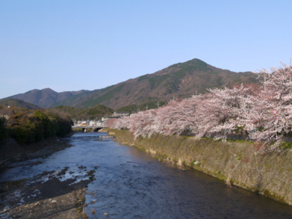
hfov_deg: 42.9
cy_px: 83
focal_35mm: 43
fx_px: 363
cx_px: 206
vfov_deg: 33.4
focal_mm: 14
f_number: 6.3
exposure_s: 1/320
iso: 160
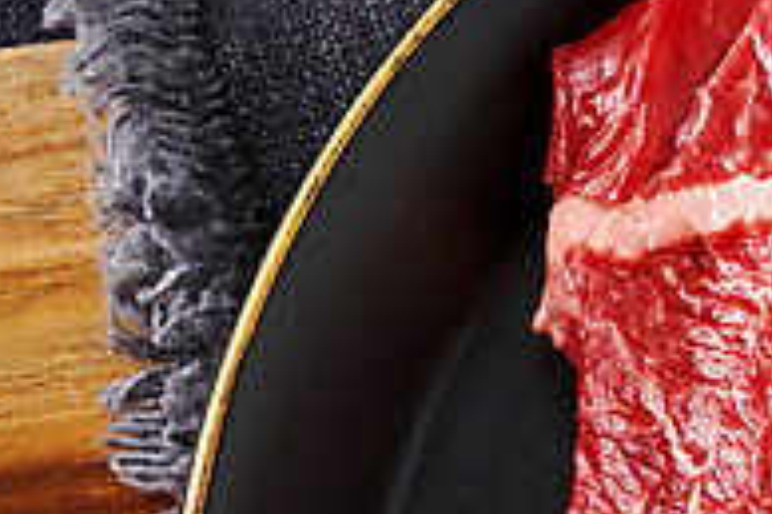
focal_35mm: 278
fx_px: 5956
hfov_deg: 7.4
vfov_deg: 4.9
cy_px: 422
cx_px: 665
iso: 200
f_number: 16
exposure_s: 1/125
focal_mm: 90
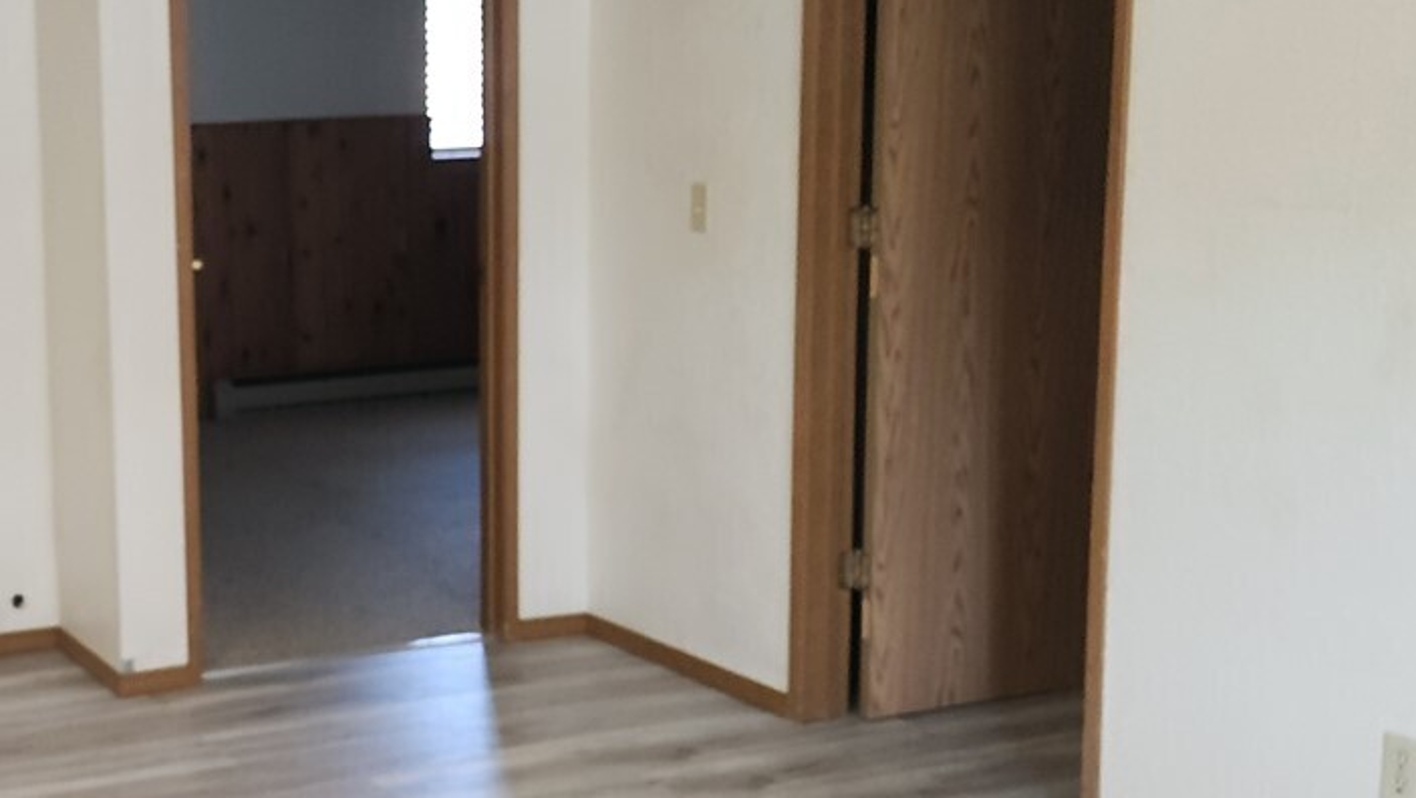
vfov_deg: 21.1
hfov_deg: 35.1
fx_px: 2141
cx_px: 226
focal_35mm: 57
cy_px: 395
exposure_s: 1/60
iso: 160
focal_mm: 5.4
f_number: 1.8
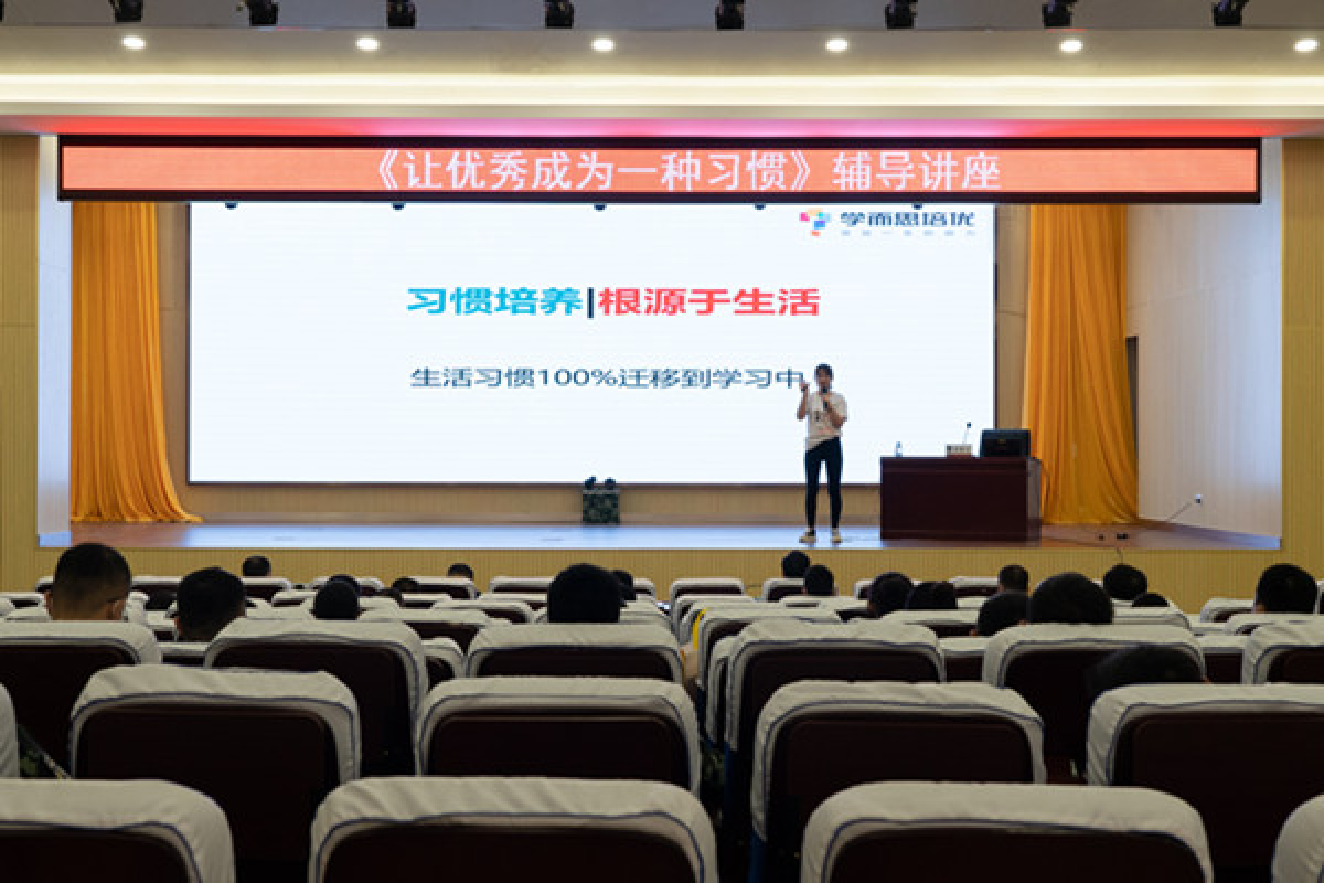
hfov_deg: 43.6
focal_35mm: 45
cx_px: 662
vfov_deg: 29.9
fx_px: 1655
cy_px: 442
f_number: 5.6
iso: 800
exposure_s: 1/100
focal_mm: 30
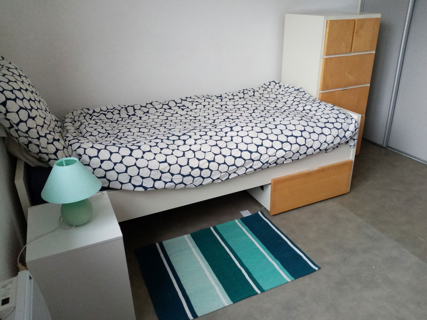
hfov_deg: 65.3
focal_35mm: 27
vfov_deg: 51.4
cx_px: 221
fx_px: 333
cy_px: 160
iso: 356
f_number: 1.8
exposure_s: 1/33.3
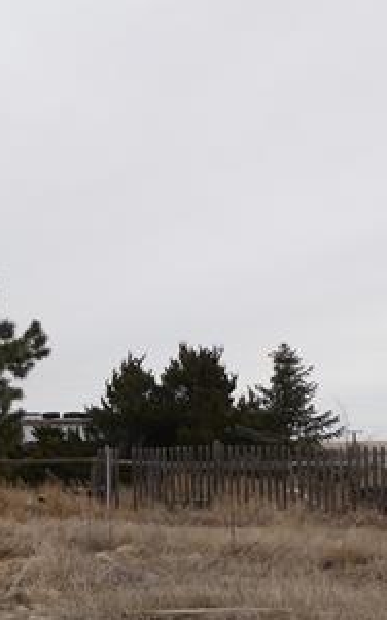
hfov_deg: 21.8
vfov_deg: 36.7
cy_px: 458
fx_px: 912
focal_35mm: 54
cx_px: -105
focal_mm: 4.3
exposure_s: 1/800
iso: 80
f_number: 3.3
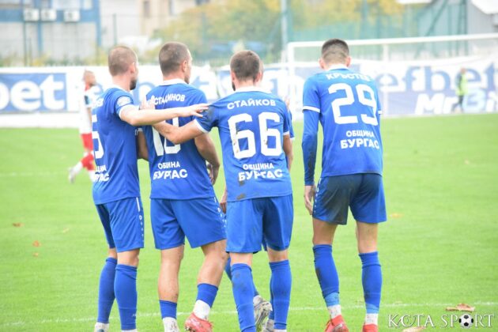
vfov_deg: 5.6
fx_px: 3423
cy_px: 166
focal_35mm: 248
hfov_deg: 8.3
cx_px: 249
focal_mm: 165
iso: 6400
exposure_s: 1/1000
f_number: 5
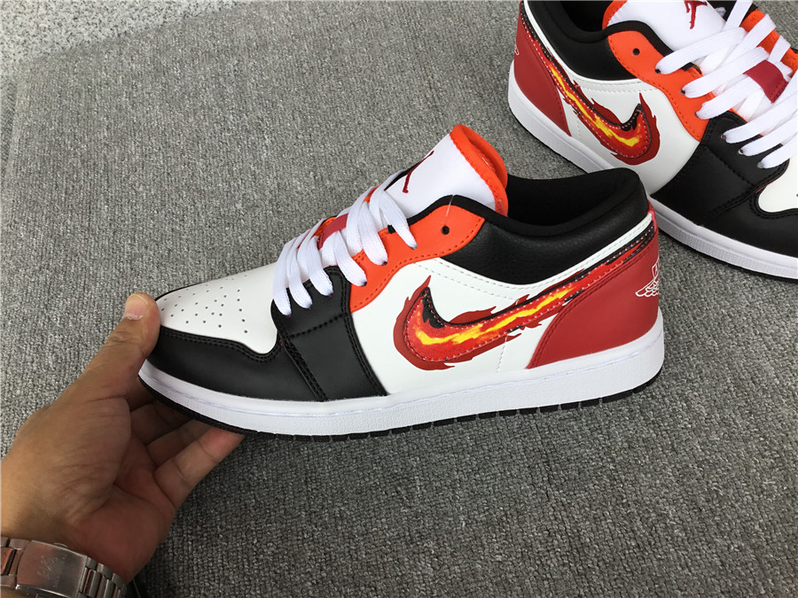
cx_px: 399
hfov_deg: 58.4
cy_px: 299
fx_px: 715
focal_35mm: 31
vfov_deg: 45.4
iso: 25
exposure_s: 1/241
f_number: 2.4
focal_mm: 3.3
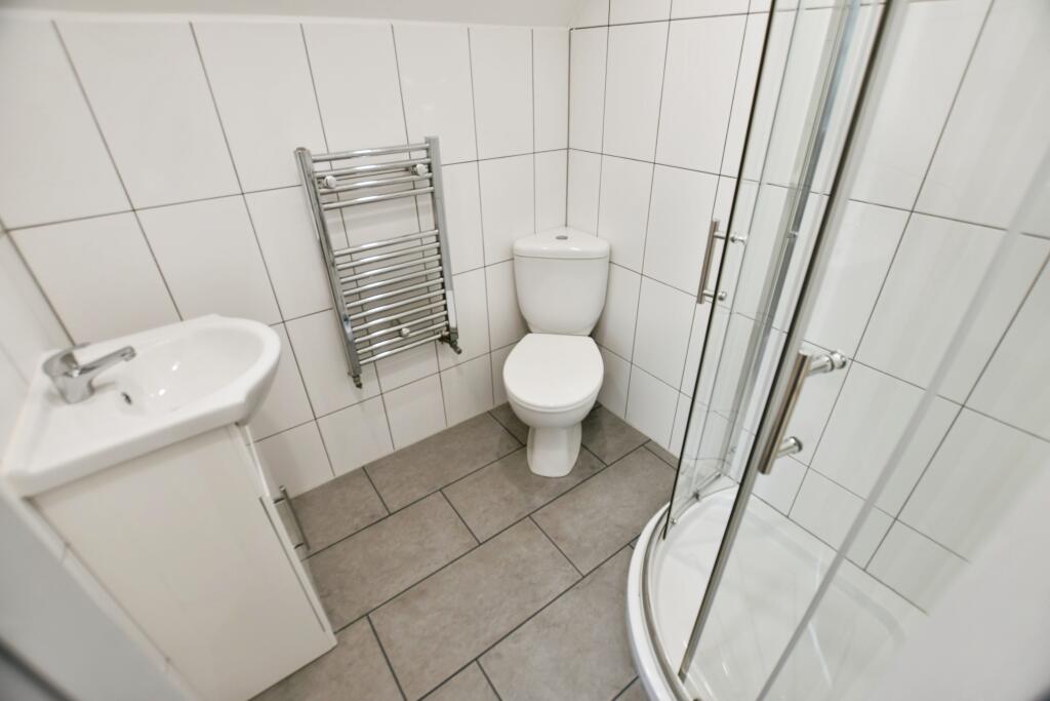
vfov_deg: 77.3
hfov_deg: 100.4
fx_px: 438
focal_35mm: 15
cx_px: 525
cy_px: 350
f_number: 3.5
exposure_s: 1/30
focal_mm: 10
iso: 100
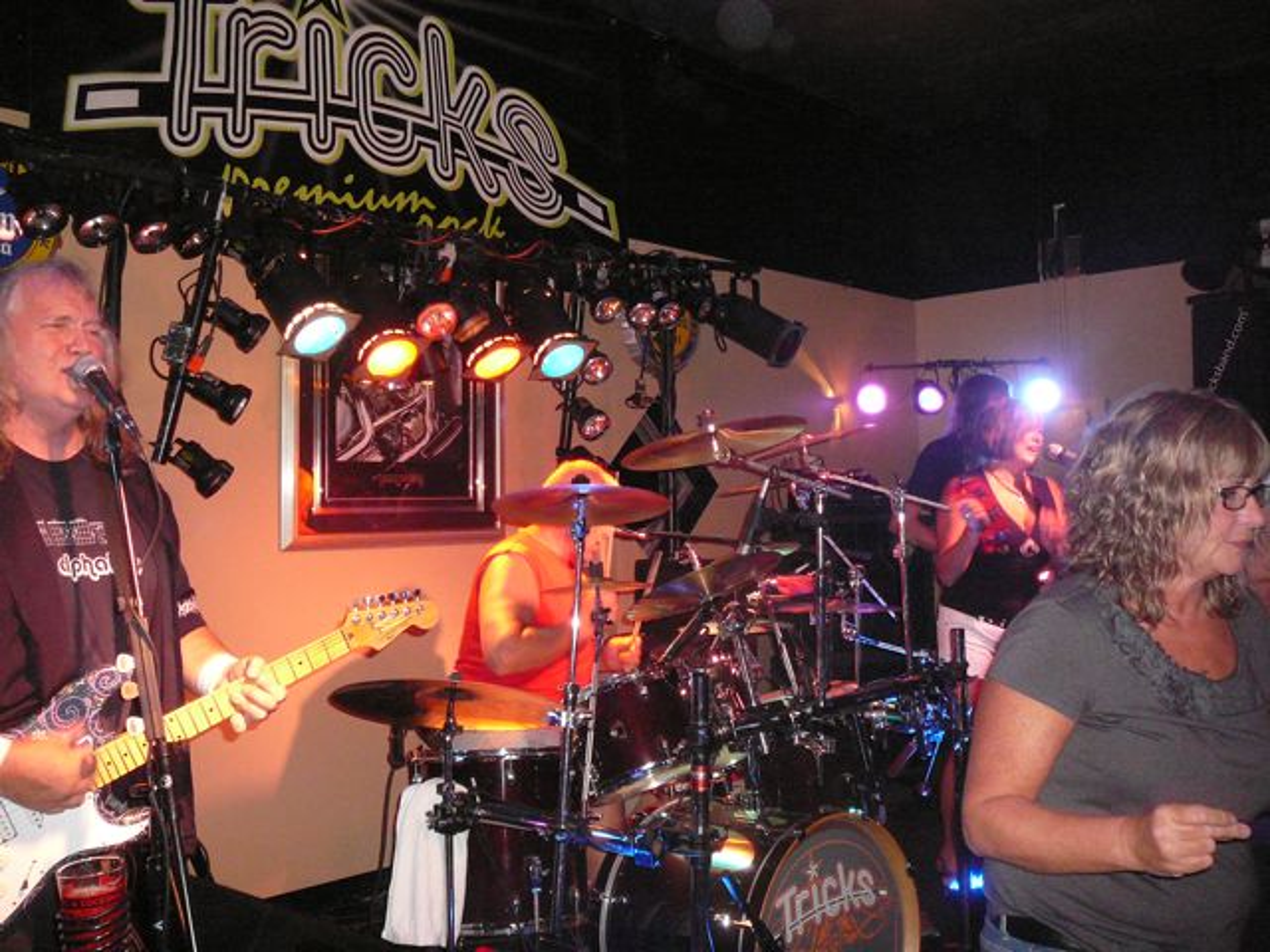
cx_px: 635
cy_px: 476
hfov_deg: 52.6
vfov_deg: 40.7
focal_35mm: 35
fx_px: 1284
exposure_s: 1/30
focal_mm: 5.2
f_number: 2.8
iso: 400
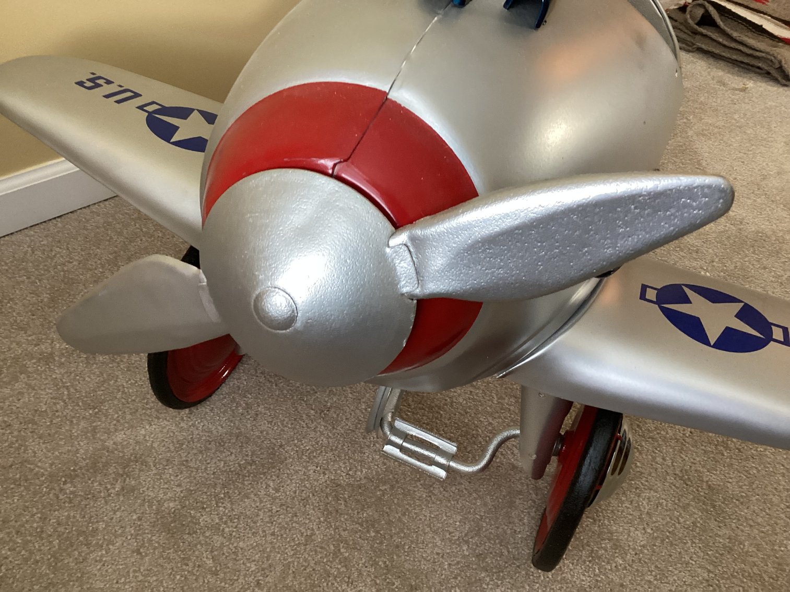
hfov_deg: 58.3
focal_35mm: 31
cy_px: 296
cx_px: 395
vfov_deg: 45.4
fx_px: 708
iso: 250
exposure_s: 1/60
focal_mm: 3.3
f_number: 2.4
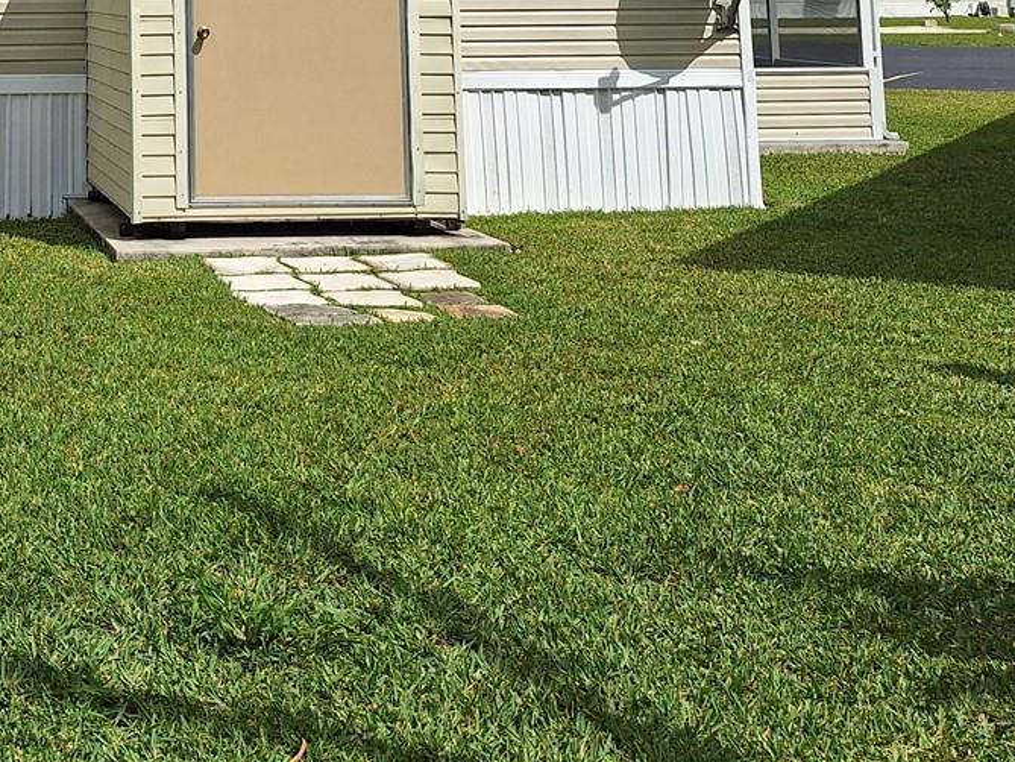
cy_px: -147
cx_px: 96
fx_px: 1613
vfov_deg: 24.2
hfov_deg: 33.1
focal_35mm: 55
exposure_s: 1/5348
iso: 40
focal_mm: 5.54
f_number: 1.8
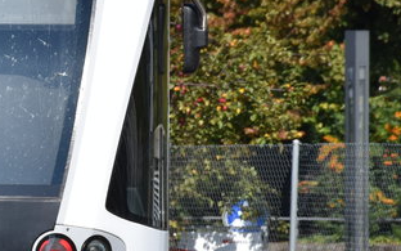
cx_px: -131
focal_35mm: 617
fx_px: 6742
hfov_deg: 3.4
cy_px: 117
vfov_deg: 2.1
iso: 180
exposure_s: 1/500
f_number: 8
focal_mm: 105
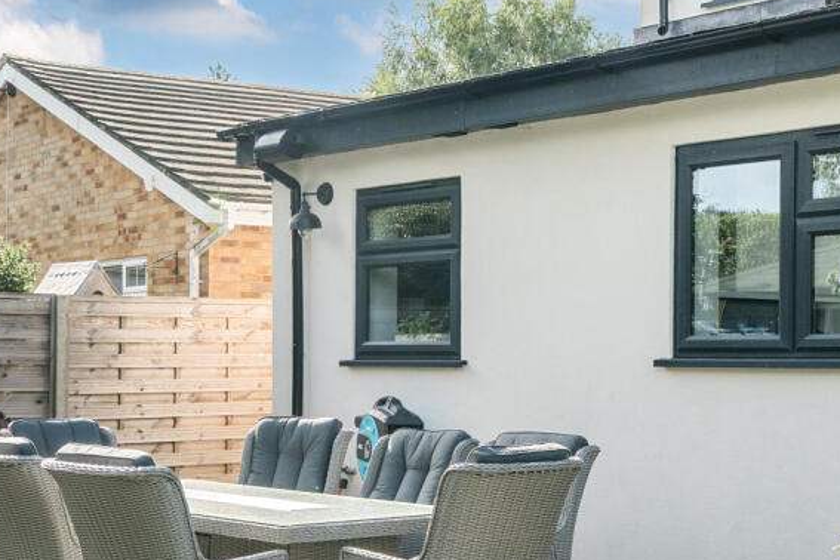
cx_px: 313
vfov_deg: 20.8
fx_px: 1517
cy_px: 411
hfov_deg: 30.8
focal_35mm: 65
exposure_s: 1/400
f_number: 8
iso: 400
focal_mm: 24
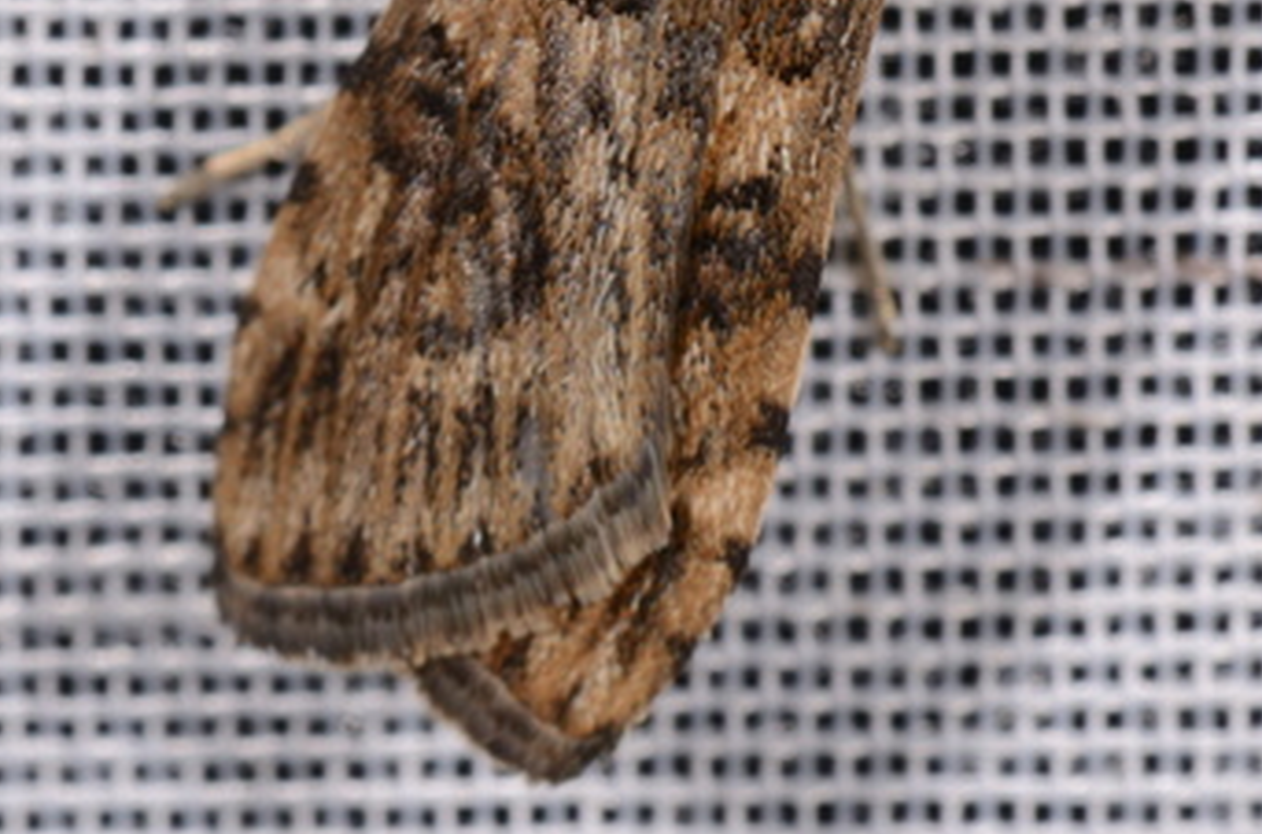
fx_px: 10318
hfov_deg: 7.0
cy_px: 162
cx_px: 605
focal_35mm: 295
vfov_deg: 4.6
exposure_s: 1/60
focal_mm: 85
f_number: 25
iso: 100
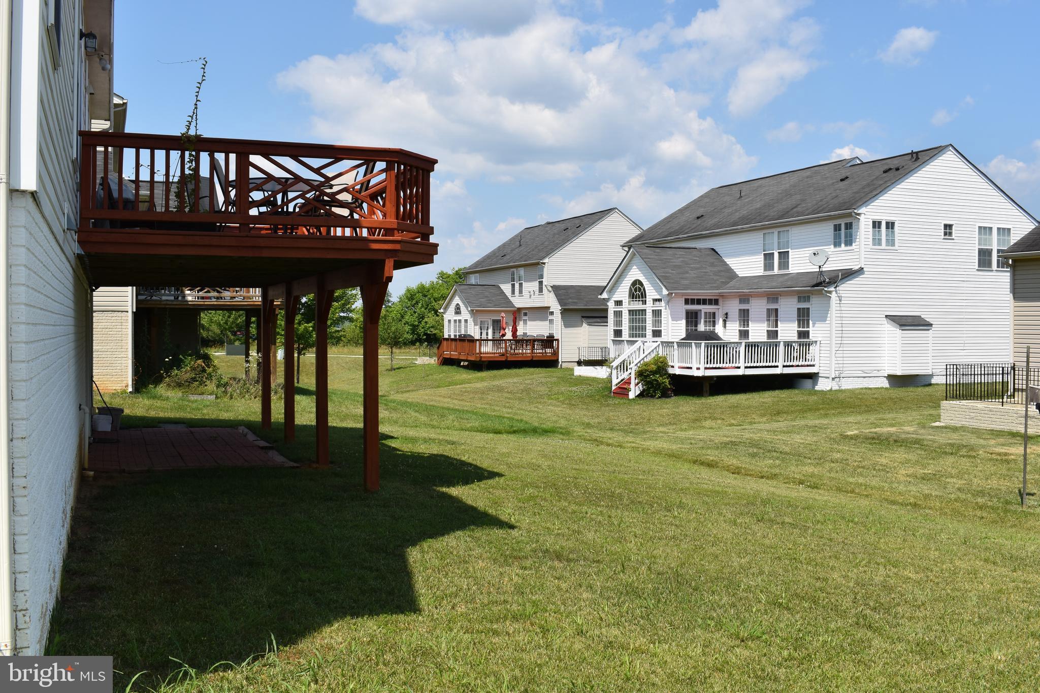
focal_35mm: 36
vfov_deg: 36.9
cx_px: 520
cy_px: 346
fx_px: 1040
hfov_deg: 53.1
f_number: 13
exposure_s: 1/200
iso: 100
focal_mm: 24
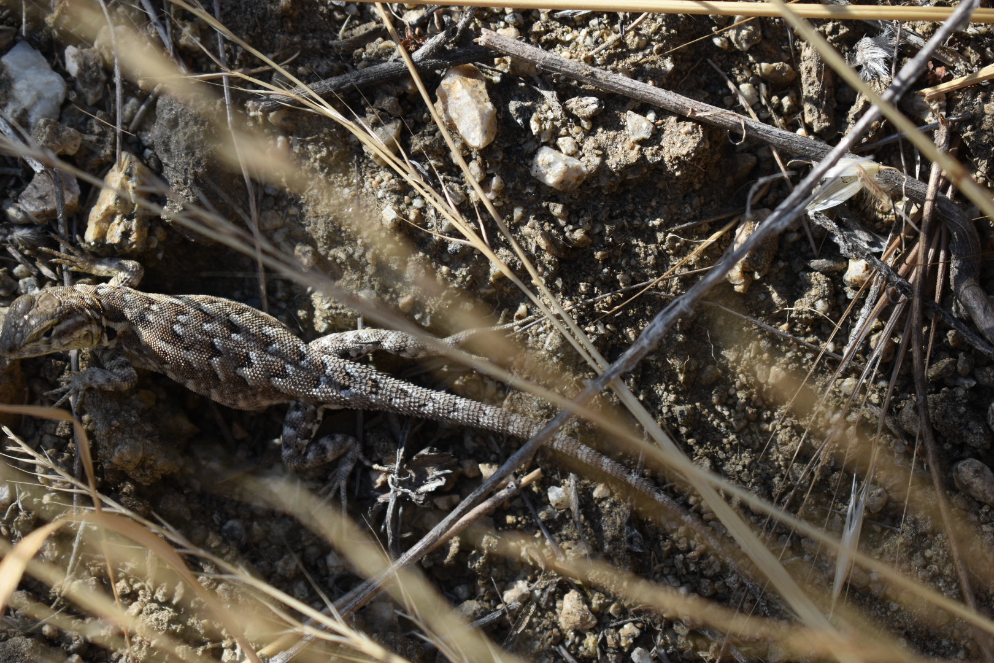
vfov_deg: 16.6
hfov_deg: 24.6
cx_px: 497
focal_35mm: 82
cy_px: 332
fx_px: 2278
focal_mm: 55
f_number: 5.6
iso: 220
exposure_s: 1/250
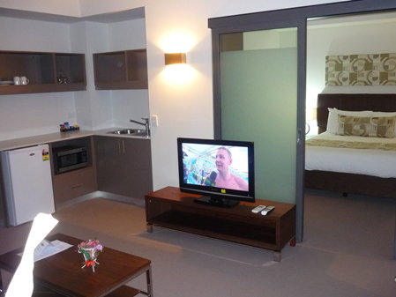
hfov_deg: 55.3
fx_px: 378
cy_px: 148
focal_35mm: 33
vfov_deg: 43.0
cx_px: 198
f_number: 2.8
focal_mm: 5.5
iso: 320
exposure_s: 1/30
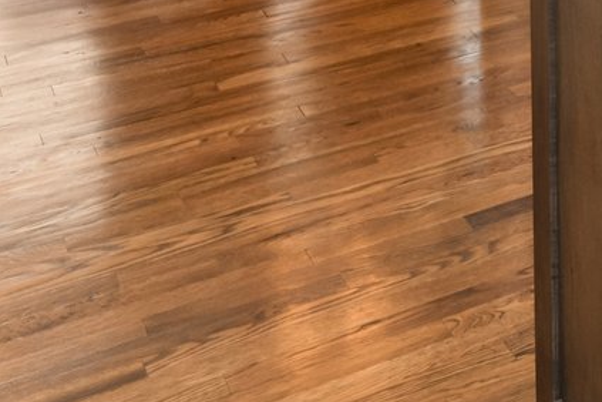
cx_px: 1228
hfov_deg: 16.5
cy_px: -538
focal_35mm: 92
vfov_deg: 12.1
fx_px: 1538
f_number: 8
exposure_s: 1/13
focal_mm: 19
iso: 160
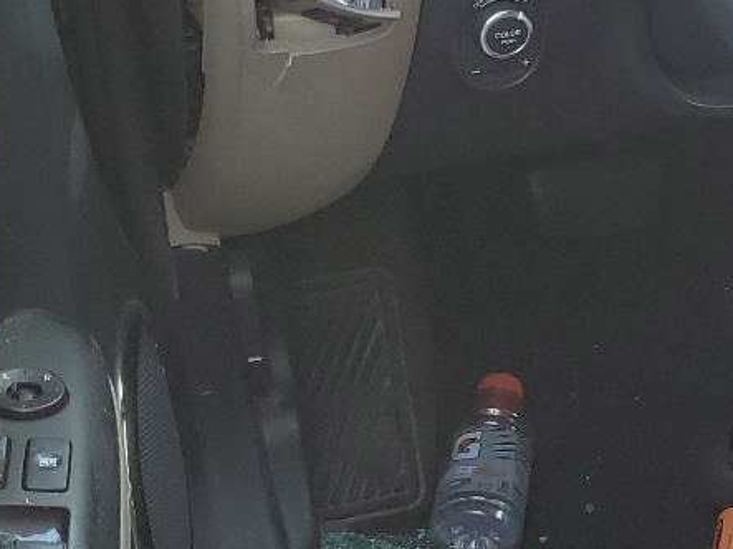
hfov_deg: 19.1
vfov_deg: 15.7
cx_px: 989
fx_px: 1990
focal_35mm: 94
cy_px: 250
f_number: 1.5
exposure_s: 1/323
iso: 50
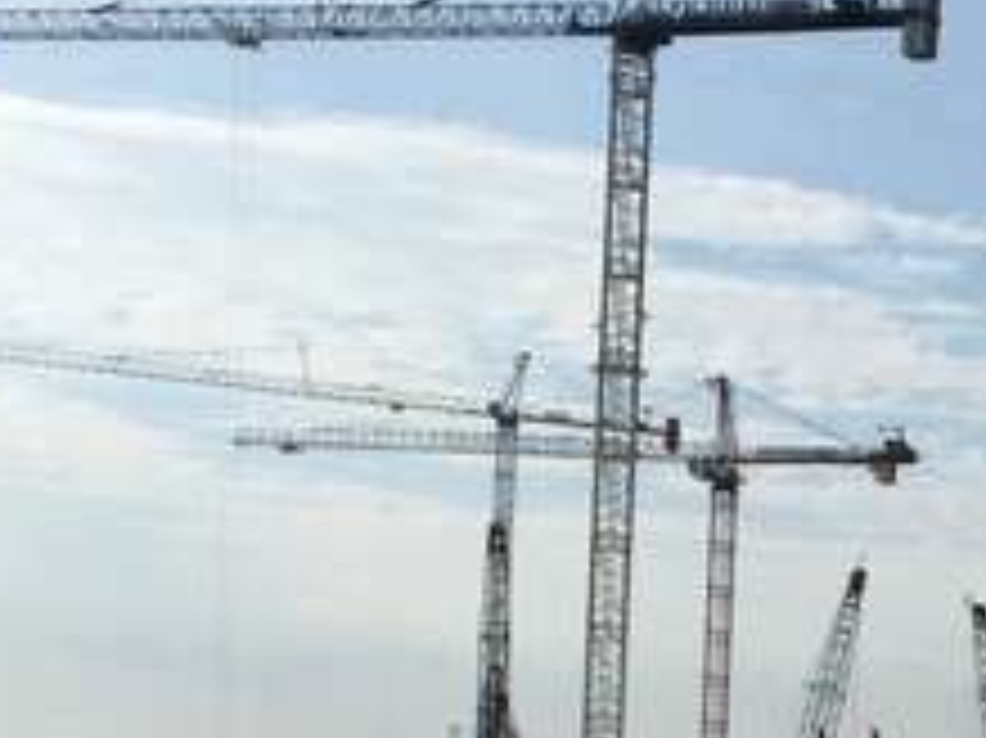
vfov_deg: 13.5
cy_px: 940
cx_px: 1450
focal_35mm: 106
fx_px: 3018
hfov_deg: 16.9
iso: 32
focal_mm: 4.15
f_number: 2.2
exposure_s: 1/3049
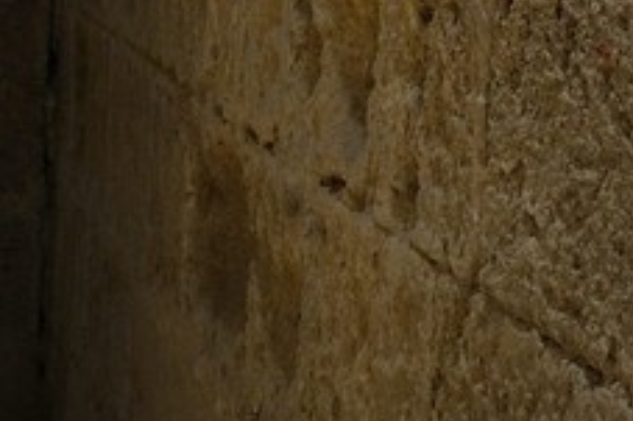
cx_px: -1495
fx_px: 2477
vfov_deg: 9.6
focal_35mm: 141
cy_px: -112
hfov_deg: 9.6
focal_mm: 20
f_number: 9
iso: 400
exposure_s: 2
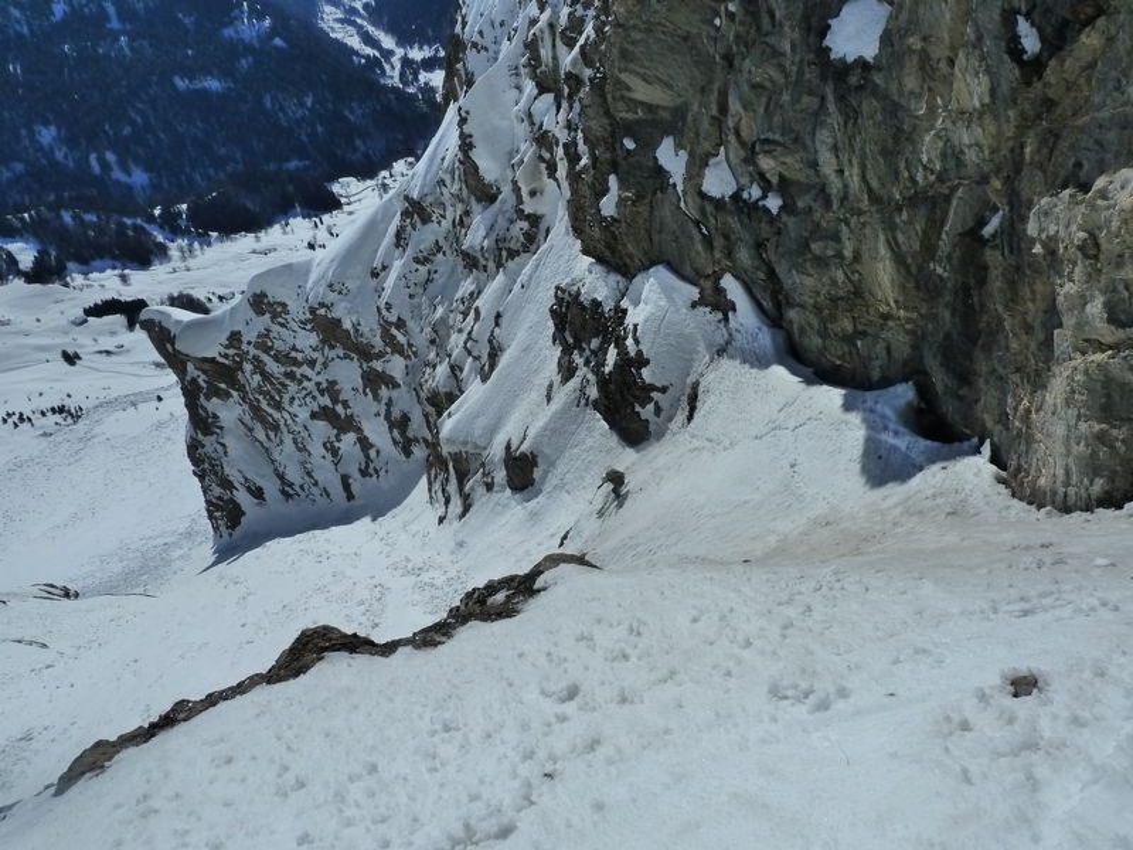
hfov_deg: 61.7
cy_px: 425
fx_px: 949
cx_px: 566
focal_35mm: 29
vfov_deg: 48.2
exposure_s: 1/1600
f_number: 6.3
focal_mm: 4.7
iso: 200
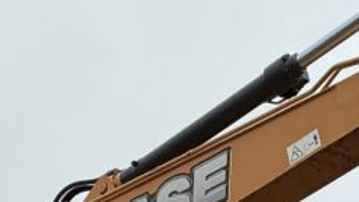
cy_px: 402
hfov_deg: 16.2
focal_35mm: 132
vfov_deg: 8.7
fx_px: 1256
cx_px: 271
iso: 25
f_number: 1.8
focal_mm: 3
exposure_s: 1/691
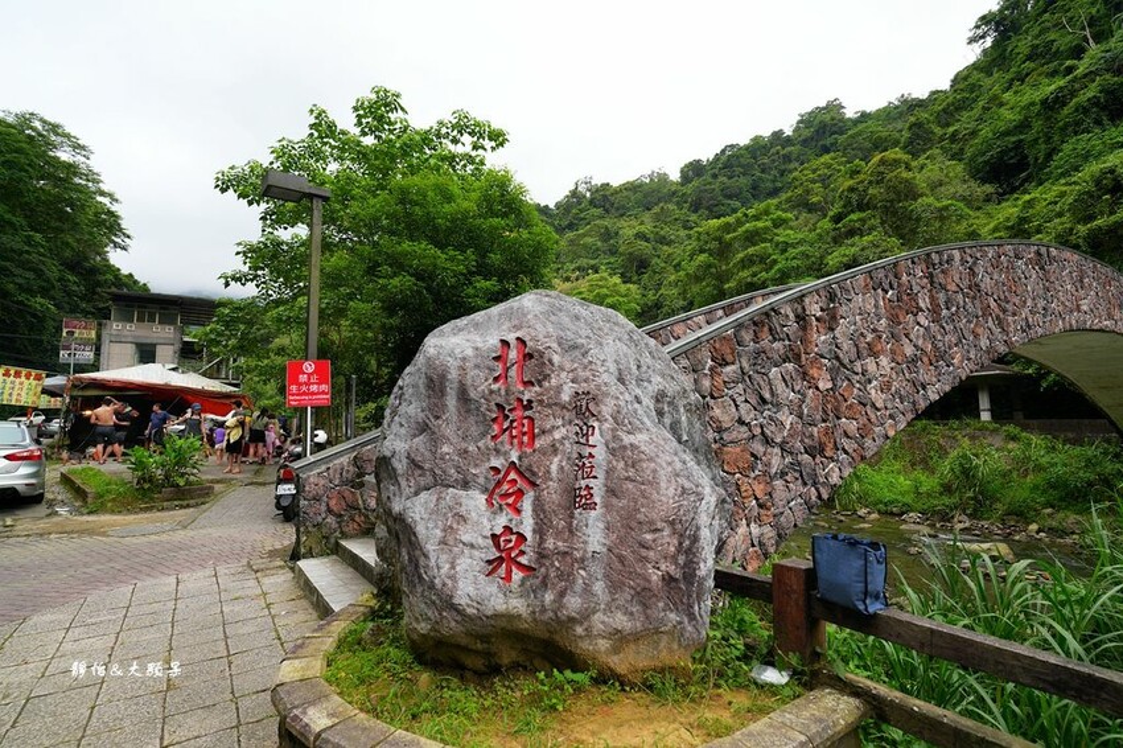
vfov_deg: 70.4
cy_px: 374
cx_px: 562
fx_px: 530
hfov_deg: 93.3
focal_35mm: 17
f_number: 4
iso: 160
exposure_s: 1/60
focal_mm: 17
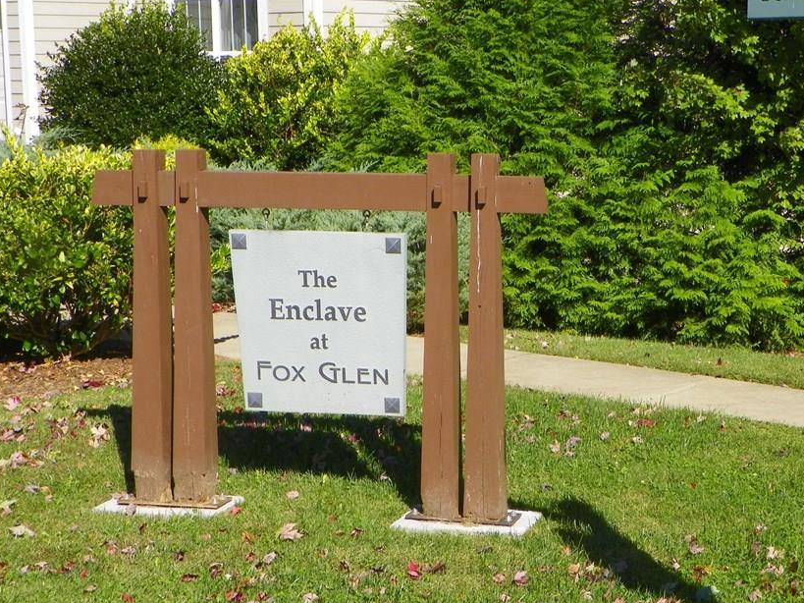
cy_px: 291
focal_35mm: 75
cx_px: 497
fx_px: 1742
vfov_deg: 19.6
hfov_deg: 25.9
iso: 64
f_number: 5.6
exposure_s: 1/250
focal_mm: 10.7
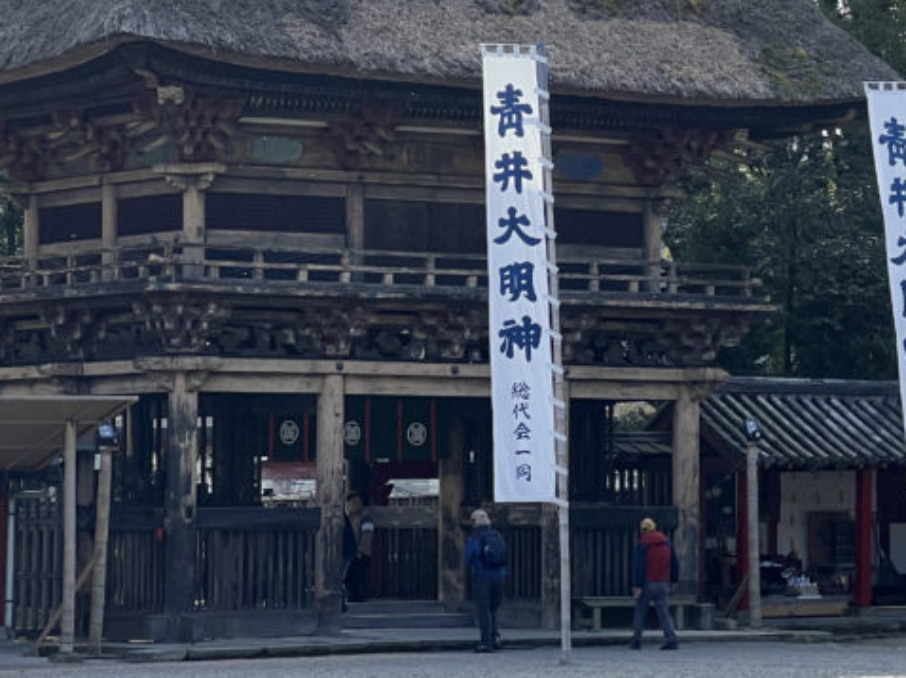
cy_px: 186
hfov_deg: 11.9
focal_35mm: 165
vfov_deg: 9.0
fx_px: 4316
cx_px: 715
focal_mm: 9
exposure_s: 1/342
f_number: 2.8
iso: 32
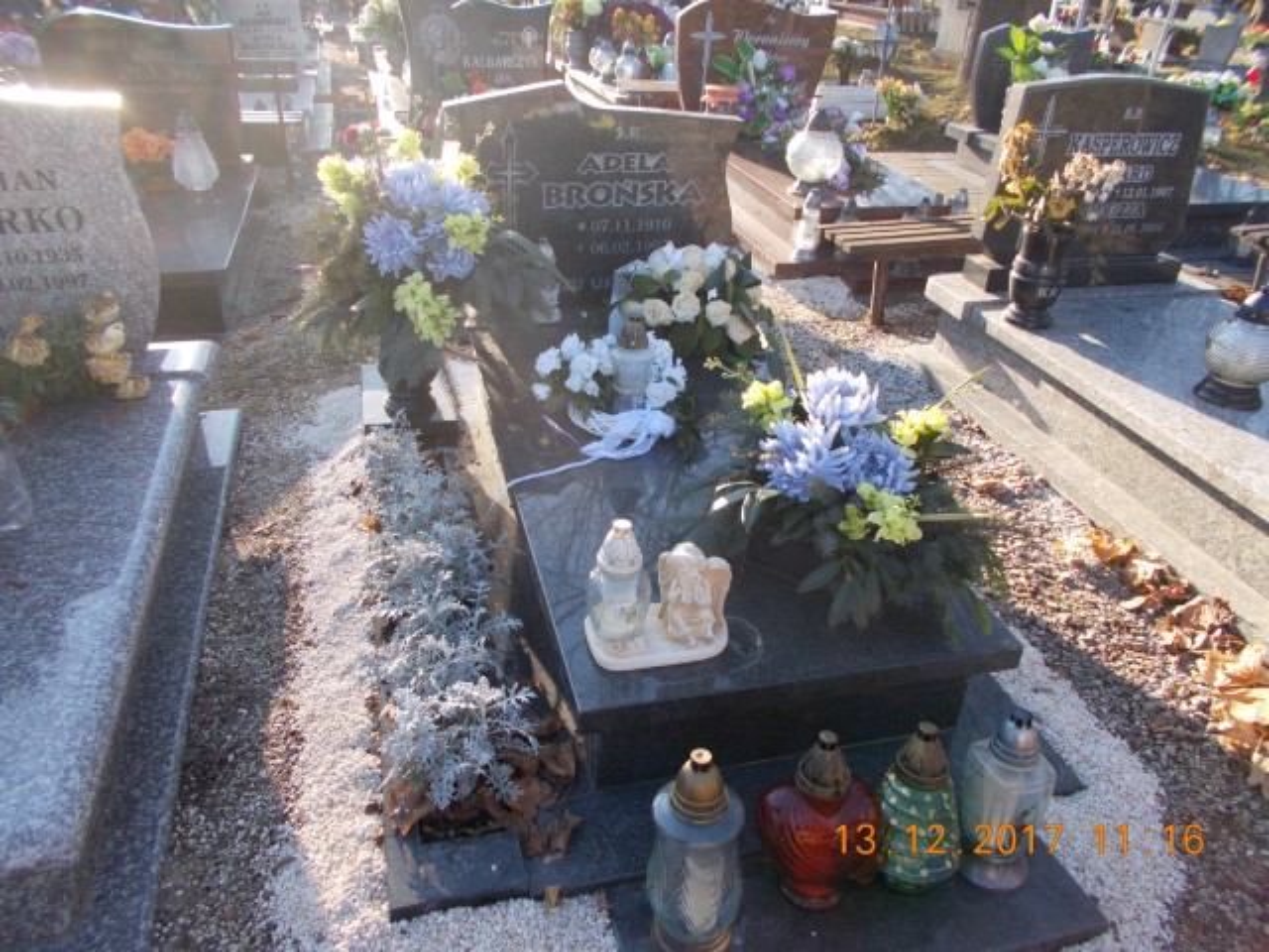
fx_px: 953
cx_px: 634
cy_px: 476
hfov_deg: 67.3
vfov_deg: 53.1
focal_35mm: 26
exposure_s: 1/250
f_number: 3.2
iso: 125
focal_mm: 4.6
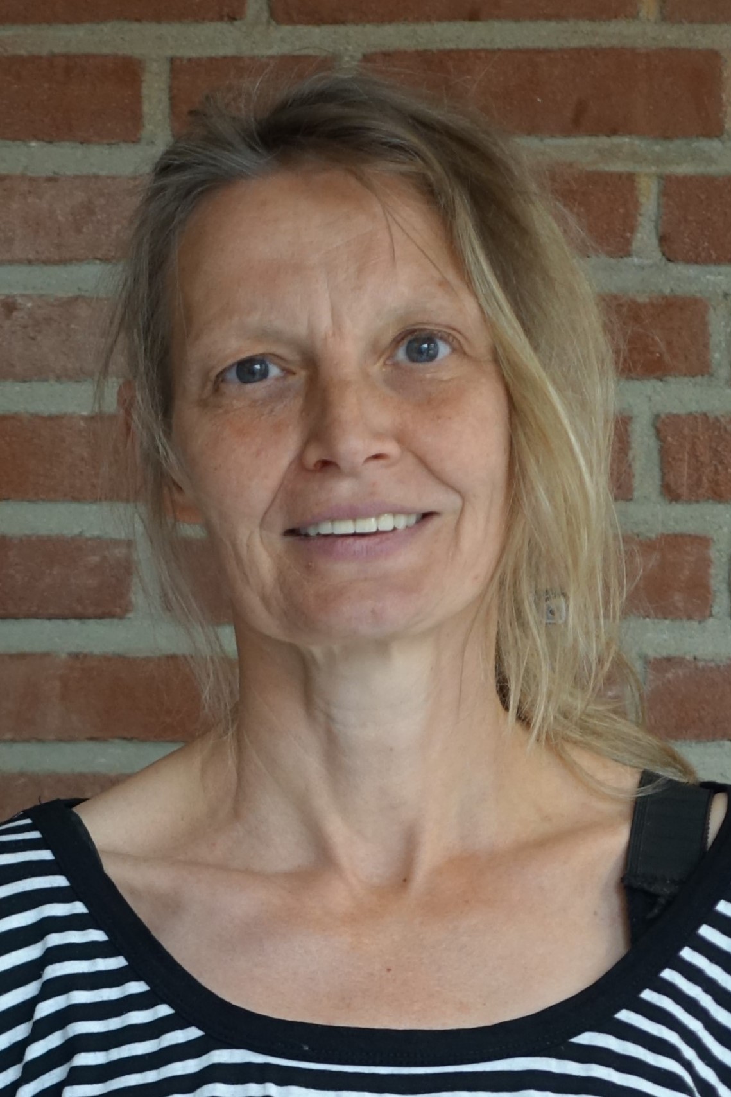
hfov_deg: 26.5
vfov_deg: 38.9
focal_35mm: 51
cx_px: 366
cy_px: 548
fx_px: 1553
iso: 250
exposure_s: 1/60
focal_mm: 18.7
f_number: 2.8
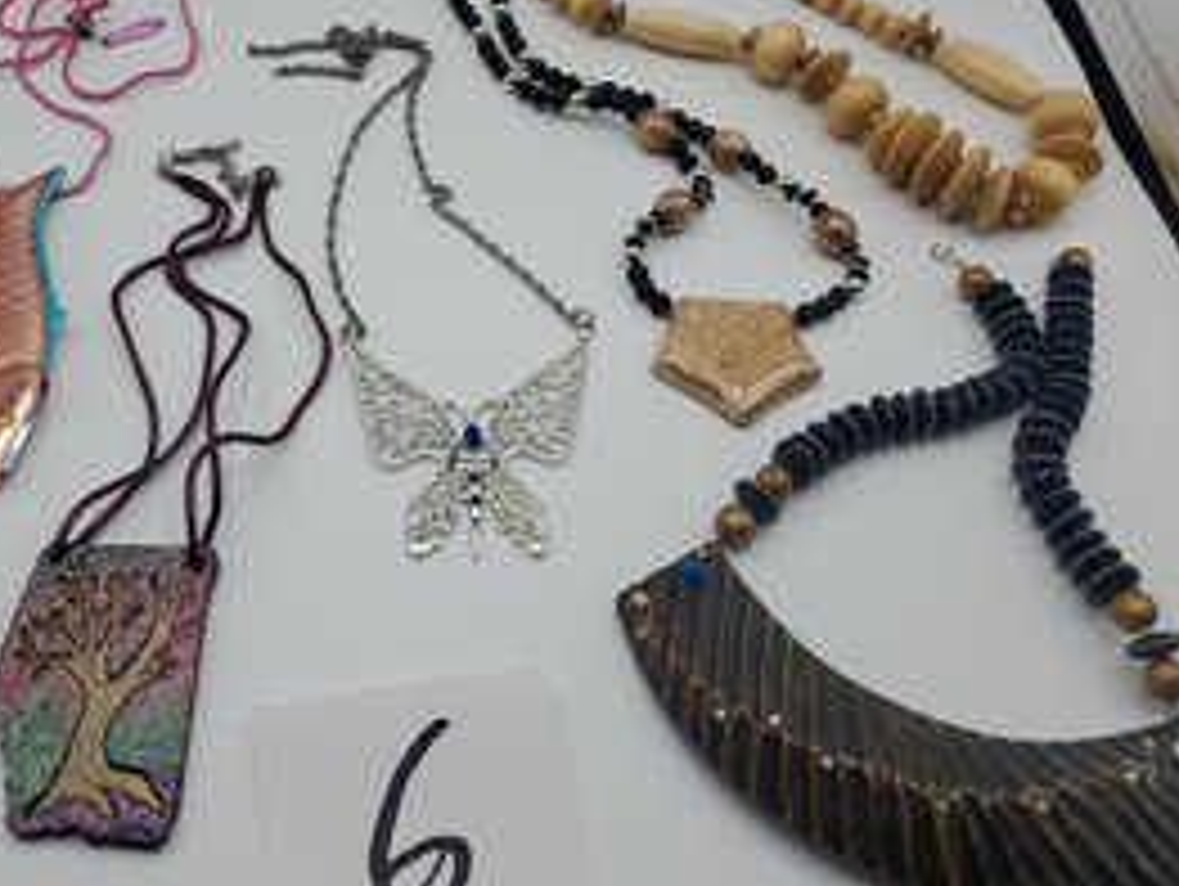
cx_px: 448
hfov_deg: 53.4
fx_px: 1159
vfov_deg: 41.8
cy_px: 389
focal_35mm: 34
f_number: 2.4
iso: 50
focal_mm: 4.3
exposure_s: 1/629
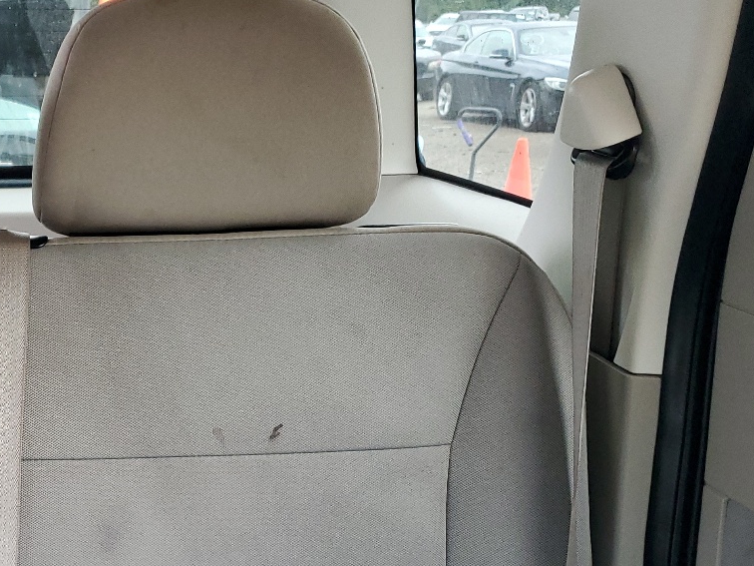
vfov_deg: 25.9
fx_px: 1198
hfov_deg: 32.4
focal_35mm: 55
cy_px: 479
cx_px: 17
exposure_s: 1/60.2
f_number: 1.5
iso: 151
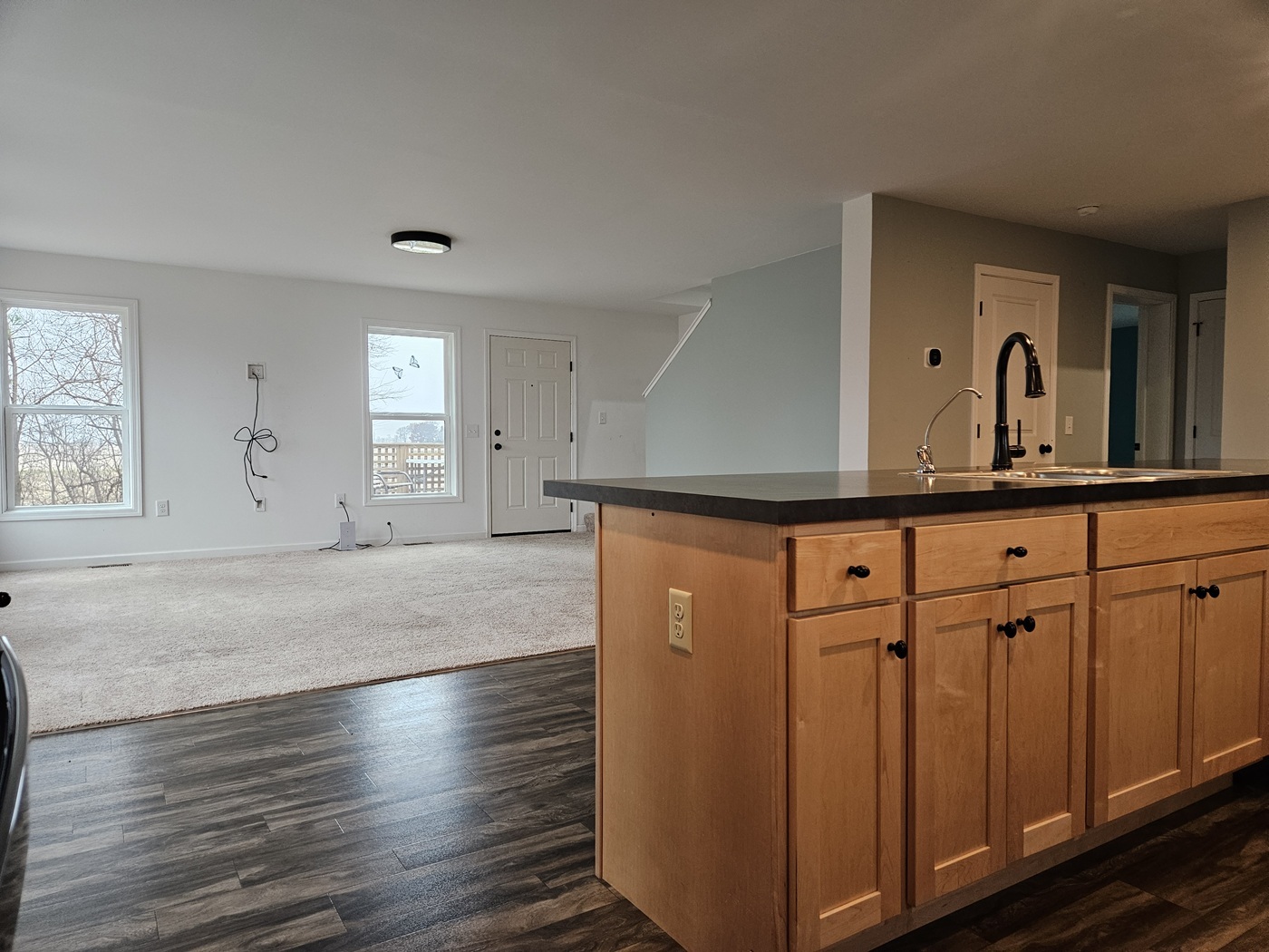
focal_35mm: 23
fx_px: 843
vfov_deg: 58.9
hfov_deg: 73.9
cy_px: 476
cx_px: 634
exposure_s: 1/120
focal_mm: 5.4
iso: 320
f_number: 1.8
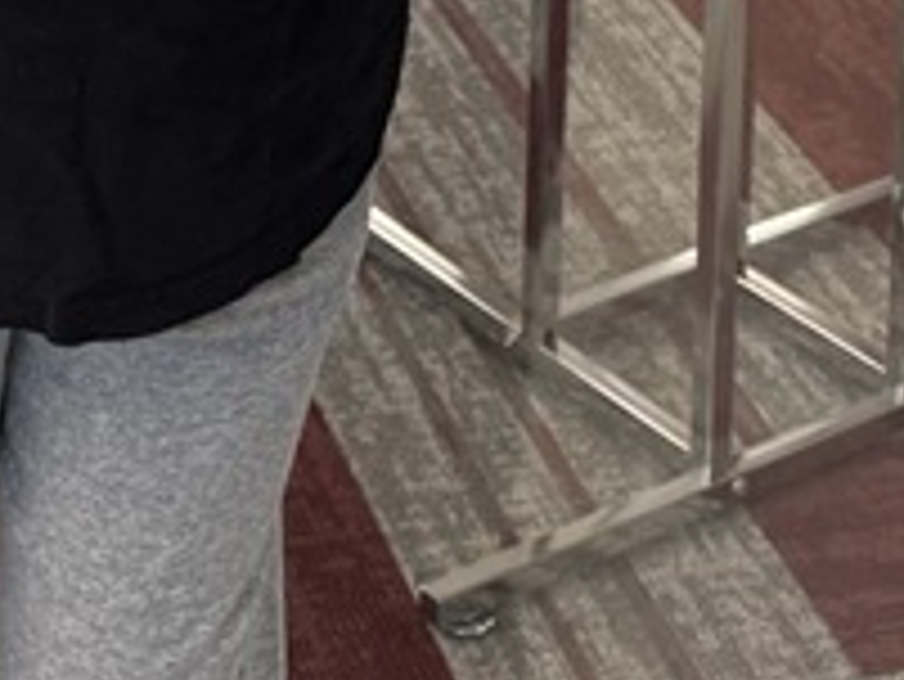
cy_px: -842
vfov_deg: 10.7
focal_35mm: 122
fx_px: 3188
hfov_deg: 16.1
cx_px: 450
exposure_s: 1/105
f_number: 1.78
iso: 200
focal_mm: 6.76
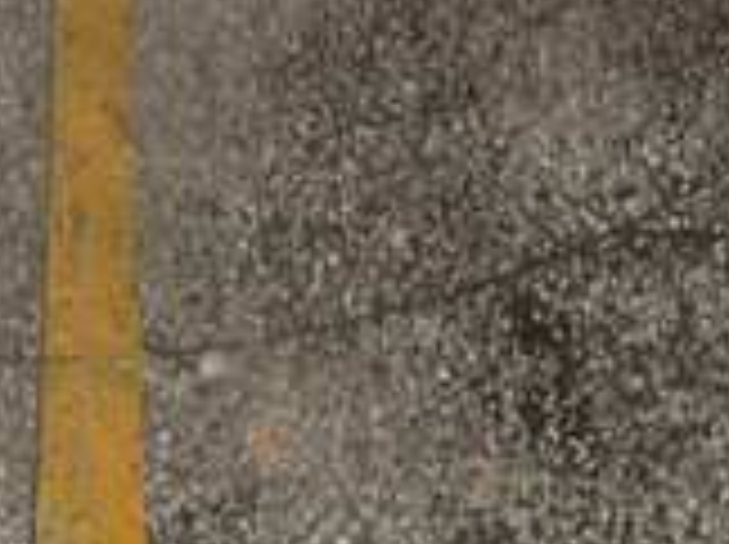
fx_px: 2629
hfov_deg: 15.8
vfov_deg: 11.5
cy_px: -180
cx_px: 284
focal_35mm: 125
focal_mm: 5.56
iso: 400
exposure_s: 1/33.3
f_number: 1.6
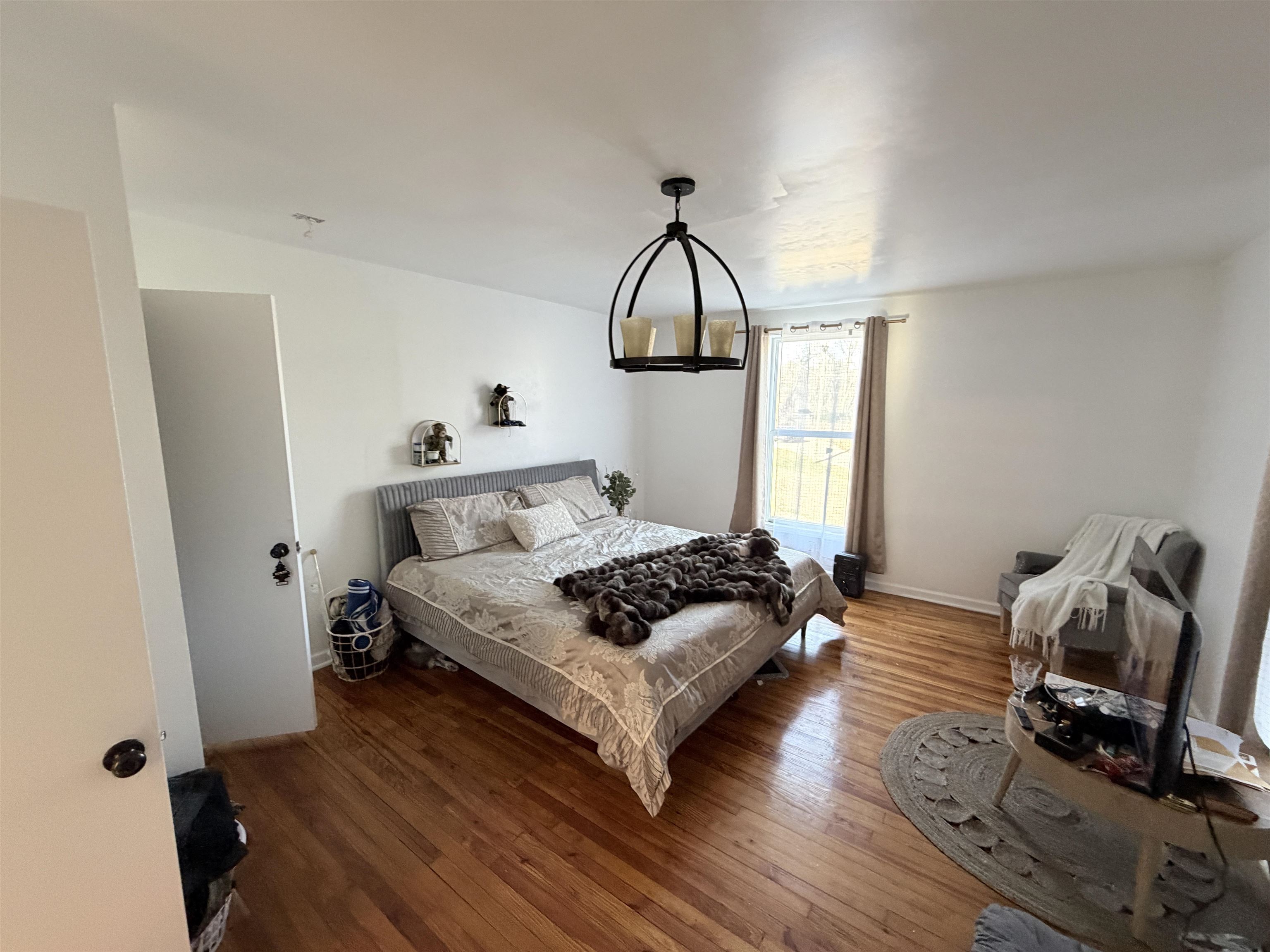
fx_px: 514
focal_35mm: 14
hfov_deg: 102.1
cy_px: 476
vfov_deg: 85.7
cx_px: 635
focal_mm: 2.22
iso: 320
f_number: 2.2
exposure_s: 1/60
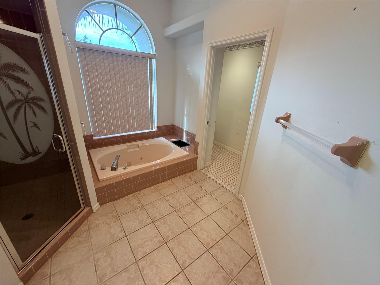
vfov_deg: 85.7
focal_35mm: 14
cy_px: 142
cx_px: 190
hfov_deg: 102.1
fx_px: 154
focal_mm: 2.22
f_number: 2.2
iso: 320
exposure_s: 1/120
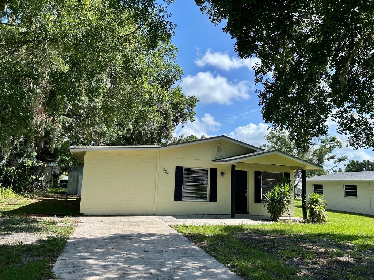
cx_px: 187
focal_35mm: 26
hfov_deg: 67.3
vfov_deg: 53.1
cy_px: 140
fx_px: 281
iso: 50
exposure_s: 1/2841
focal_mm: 5.7
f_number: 1.5
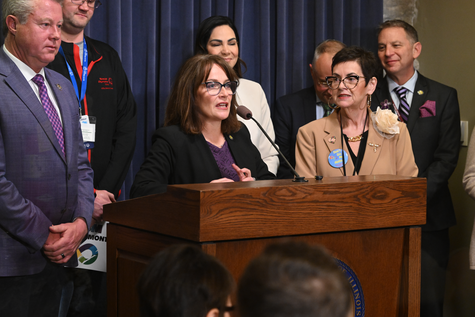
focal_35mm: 98
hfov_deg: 20.8
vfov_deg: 14.0
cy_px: 158
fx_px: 1293
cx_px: 238
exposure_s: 1/160
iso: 5000
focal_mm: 98
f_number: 6.3
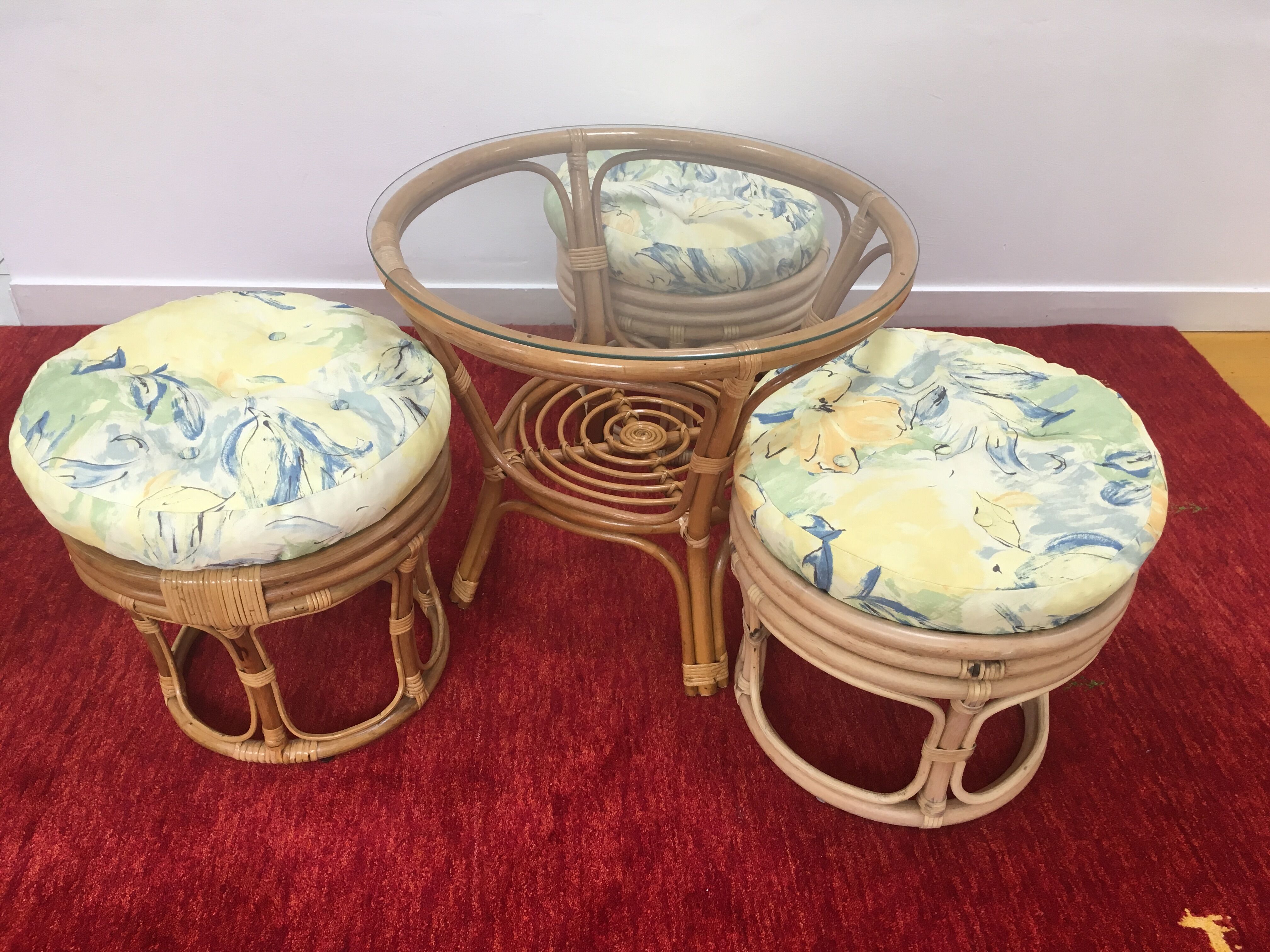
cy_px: 476
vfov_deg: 48.2
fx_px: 1064
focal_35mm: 29
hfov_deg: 61.7
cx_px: 635
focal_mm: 4.15
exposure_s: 1/33
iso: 40
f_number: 2.2
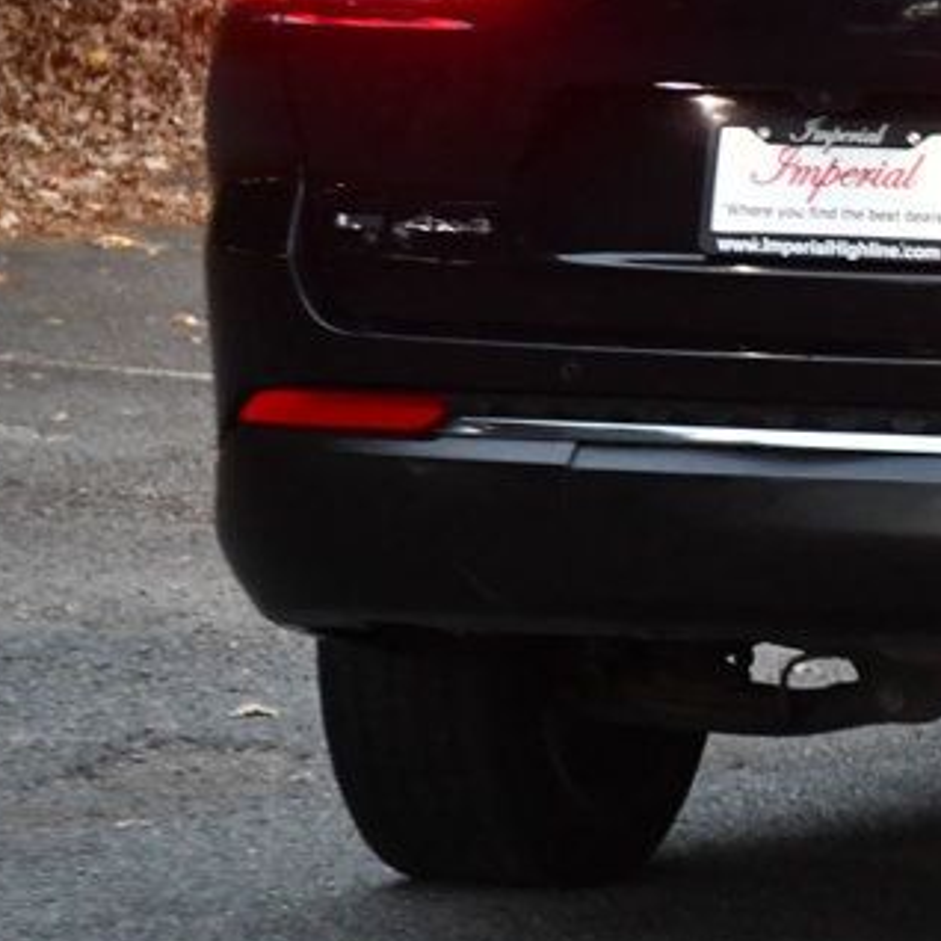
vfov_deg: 5.2
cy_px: 50
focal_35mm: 337
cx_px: 1329
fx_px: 10364
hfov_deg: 5.2
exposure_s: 1/80
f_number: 4.8
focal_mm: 82
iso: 3200
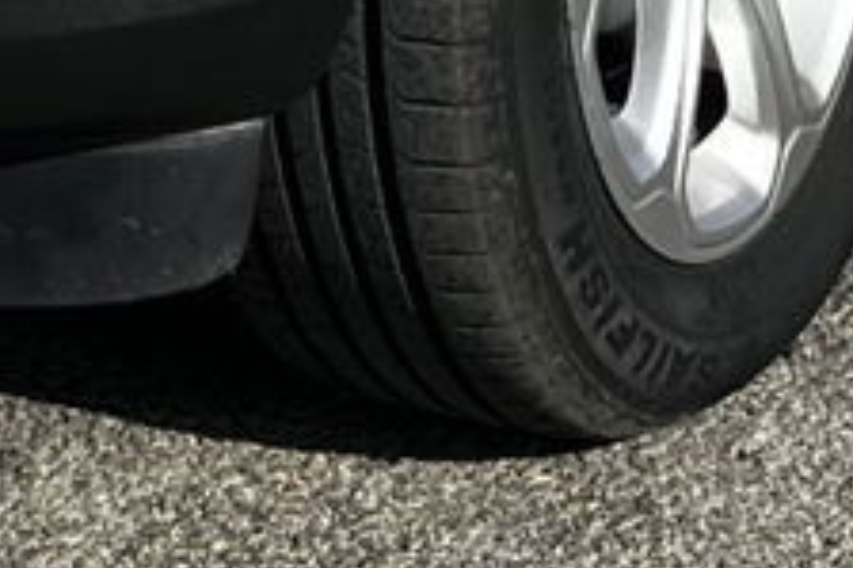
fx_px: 4570
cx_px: 122
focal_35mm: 193
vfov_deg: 6.7
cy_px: -884
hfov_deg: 10.6
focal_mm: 5.1
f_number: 1.6
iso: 50
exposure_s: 1/3521
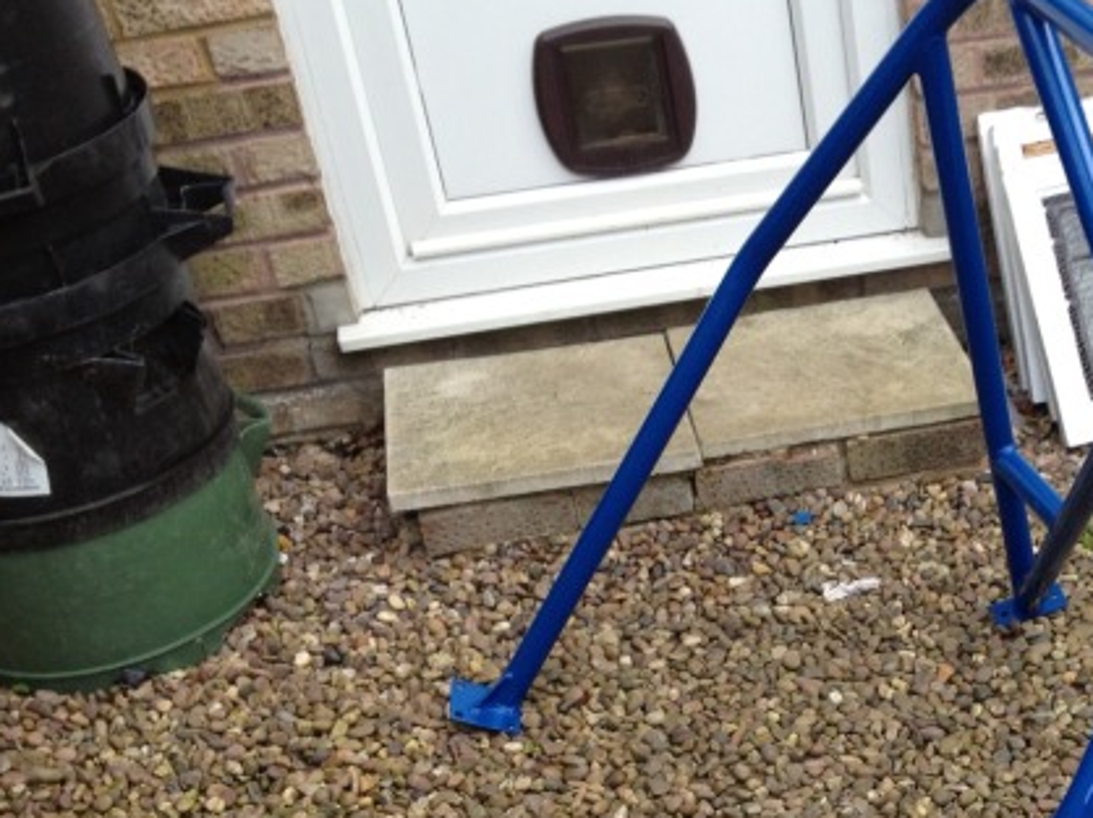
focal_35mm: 67
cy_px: 732
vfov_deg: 21.4
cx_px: 973
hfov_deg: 28.0
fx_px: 2114
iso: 64
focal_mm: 4.3
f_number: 2.4
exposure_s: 1/180
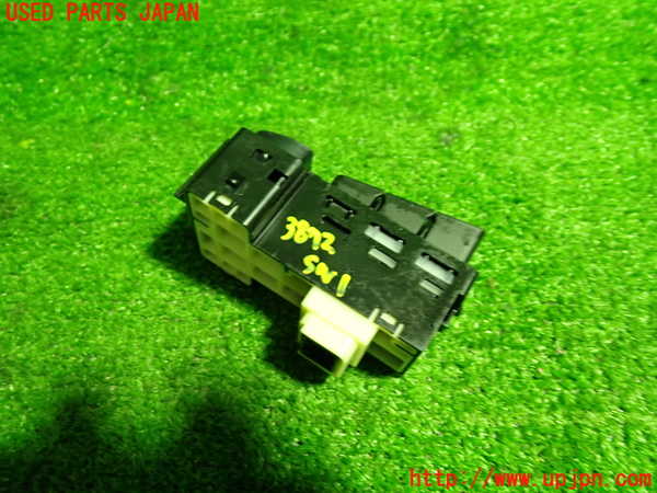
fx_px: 569
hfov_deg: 60.0
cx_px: 328
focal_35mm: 30
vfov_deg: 46.8
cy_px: 246
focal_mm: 5.4
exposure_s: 1/30
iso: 500
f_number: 2.3
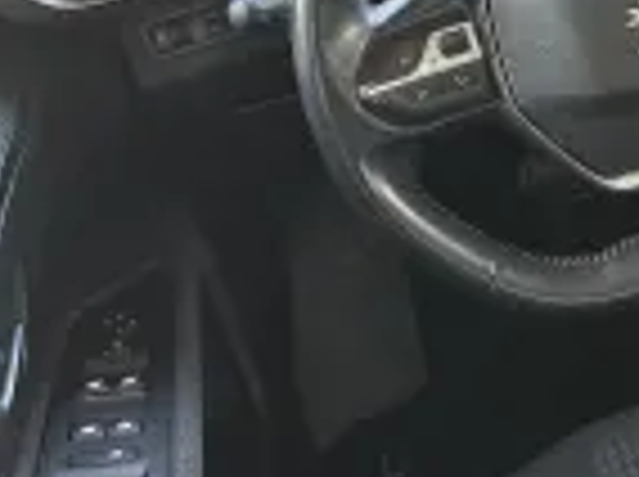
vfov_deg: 21.6
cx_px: 752
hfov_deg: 26.4
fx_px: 1216
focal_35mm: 66
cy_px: 36
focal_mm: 5.96
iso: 125
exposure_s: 1/64
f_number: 1.6
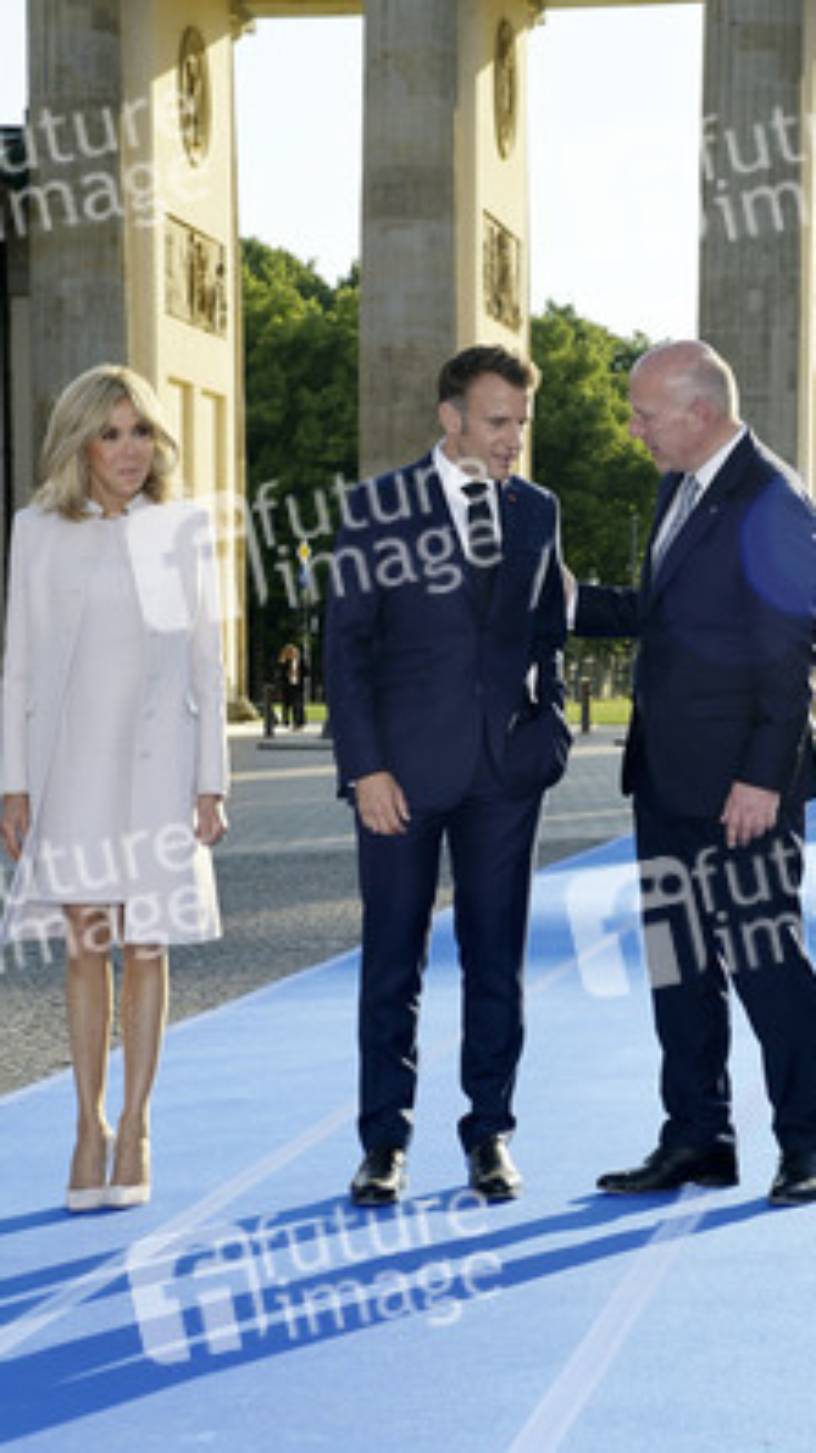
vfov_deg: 22.0
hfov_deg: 12.5
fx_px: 3735
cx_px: 421
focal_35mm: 97
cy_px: 728
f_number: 11
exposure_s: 1/250
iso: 250
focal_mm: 92
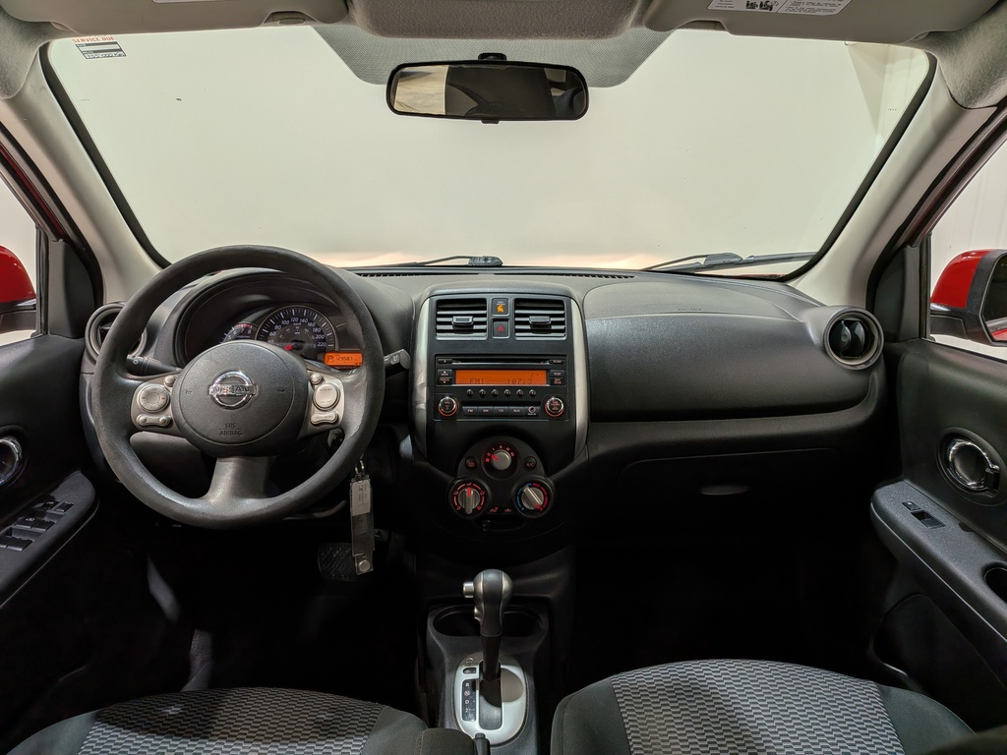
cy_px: 378
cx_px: 504
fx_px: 698
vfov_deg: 56.8
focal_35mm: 24
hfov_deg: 71.6
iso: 25
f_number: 1.7
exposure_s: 1/208
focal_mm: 4.53
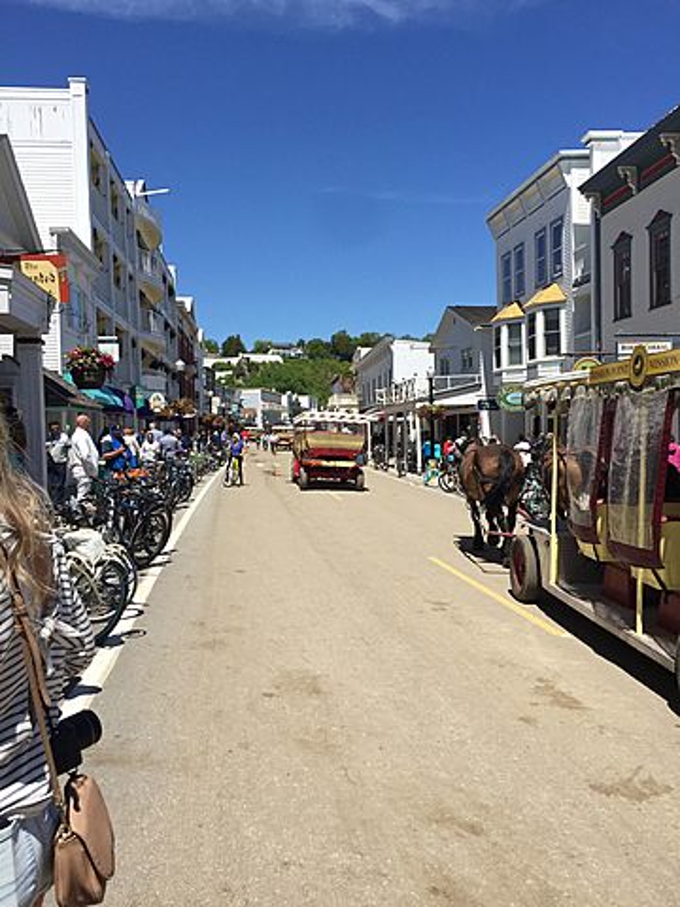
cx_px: 340
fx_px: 760
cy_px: 454
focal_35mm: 29
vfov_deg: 61.7
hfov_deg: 48.2
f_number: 2.2
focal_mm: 4.15
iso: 32
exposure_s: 1/2475
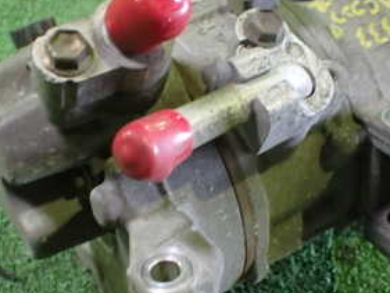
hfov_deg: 30.2
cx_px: 232
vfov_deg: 22.9
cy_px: 158
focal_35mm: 64
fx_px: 721
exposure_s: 1/30
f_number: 2.3
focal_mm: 5.4
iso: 1000
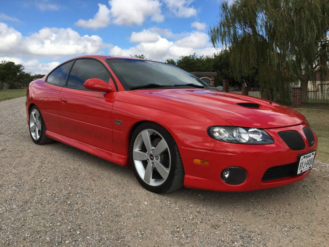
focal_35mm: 29
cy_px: 124
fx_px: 276
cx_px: 164
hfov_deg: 61.7
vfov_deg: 48.2
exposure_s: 1/1202
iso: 25
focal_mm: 4.15
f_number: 2.2
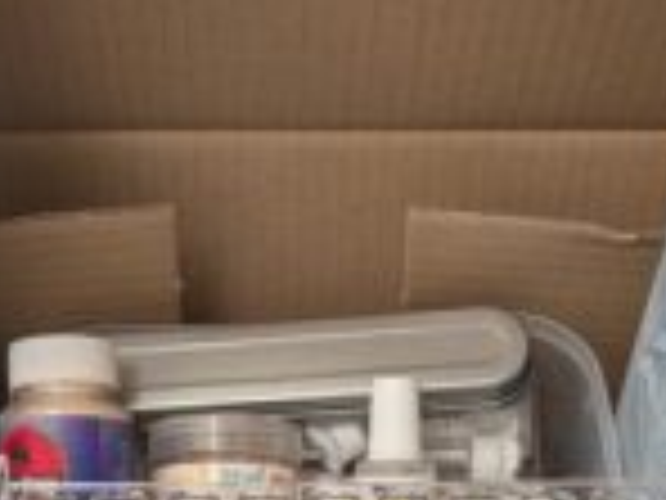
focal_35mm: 65
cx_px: 302
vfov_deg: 21.7
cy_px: 514
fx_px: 1251
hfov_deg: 29.8
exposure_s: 1/71.7
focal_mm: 6.9
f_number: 1.68
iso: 19
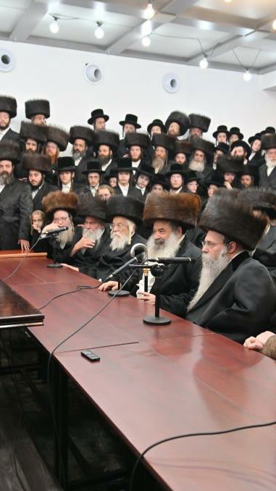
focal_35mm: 38
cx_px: 117
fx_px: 495
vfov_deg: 52.8
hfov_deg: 31.1
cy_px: 246
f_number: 4
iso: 640
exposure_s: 1/200
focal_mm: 24
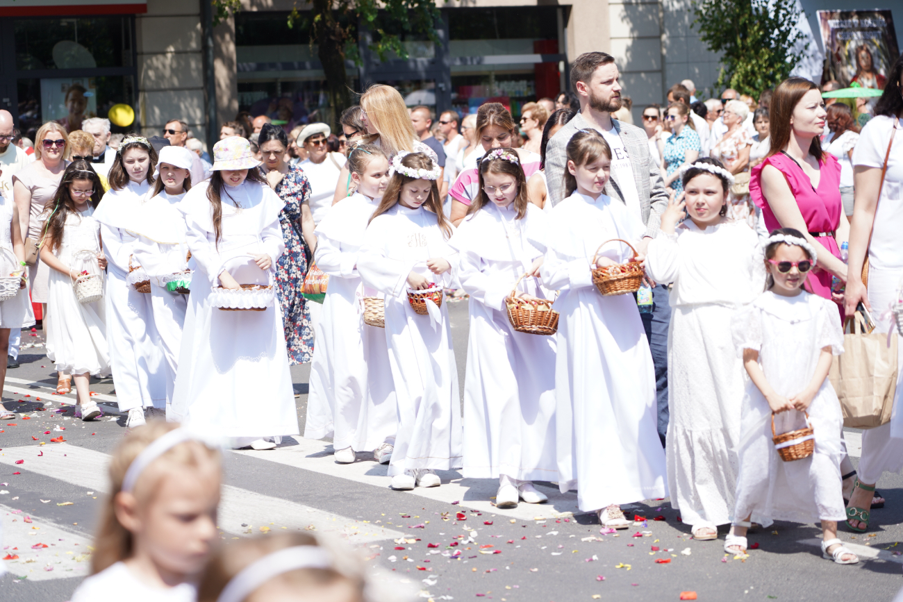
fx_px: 2634
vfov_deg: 13.0
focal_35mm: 105
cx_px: 452
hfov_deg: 19.5
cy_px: 301
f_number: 4
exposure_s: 1/500
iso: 100
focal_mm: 105
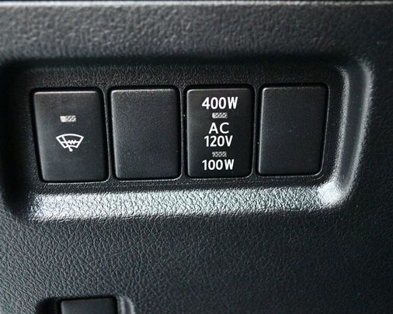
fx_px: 593
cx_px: 205
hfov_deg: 36.6
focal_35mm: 51
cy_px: 155
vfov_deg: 29.7
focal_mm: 29
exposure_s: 1/40
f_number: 4.5
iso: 12800
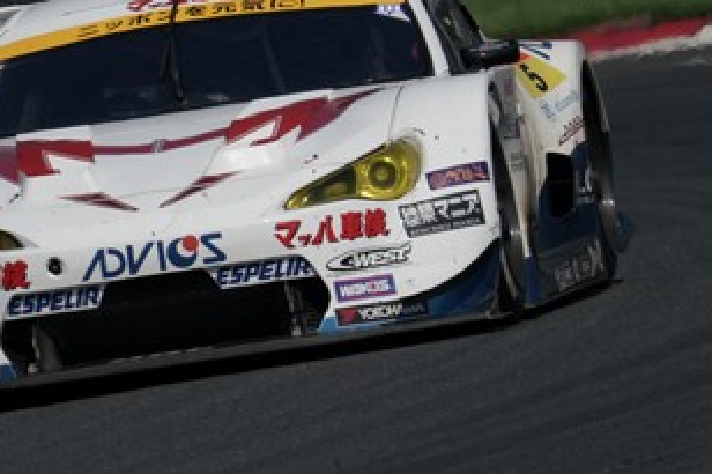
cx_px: 60
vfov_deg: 1.0
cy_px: -14
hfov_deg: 1.5
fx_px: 27752
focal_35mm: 1404
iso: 200
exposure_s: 1/640
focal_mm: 600
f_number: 14
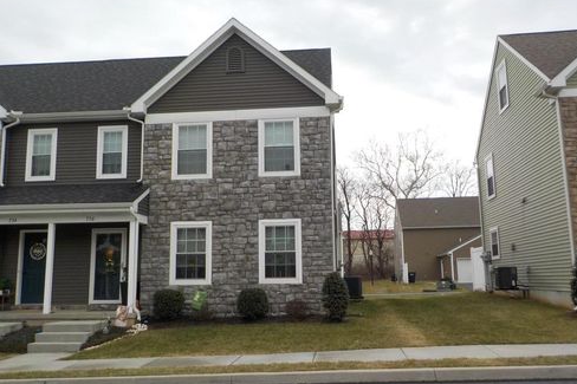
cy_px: 192
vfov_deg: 41.1
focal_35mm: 32
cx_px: 294
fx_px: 513
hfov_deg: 58.7
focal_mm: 4.1
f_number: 3.3
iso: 125
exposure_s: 1/400
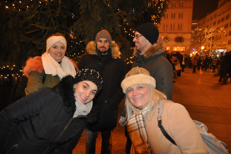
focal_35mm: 48
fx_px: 308
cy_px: 77
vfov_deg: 28.0
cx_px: 116
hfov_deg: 41.2
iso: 800
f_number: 2.8
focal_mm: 32
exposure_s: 1/60
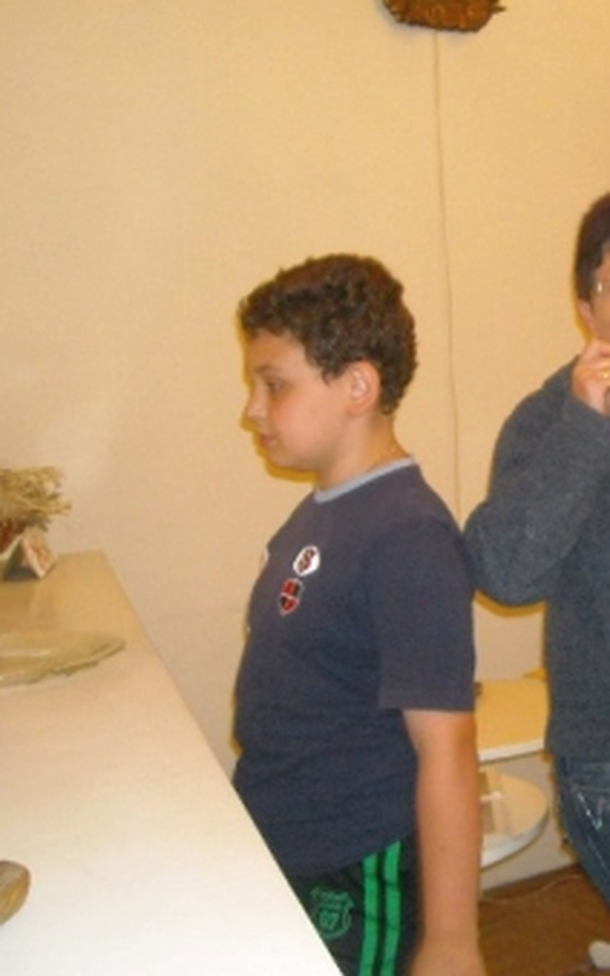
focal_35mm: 58
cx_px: 636
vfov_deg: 35.1
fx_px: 1542
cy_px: 462
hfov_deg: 21.4
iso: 400
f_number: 2.8
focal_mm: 5.7
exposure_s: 1/60
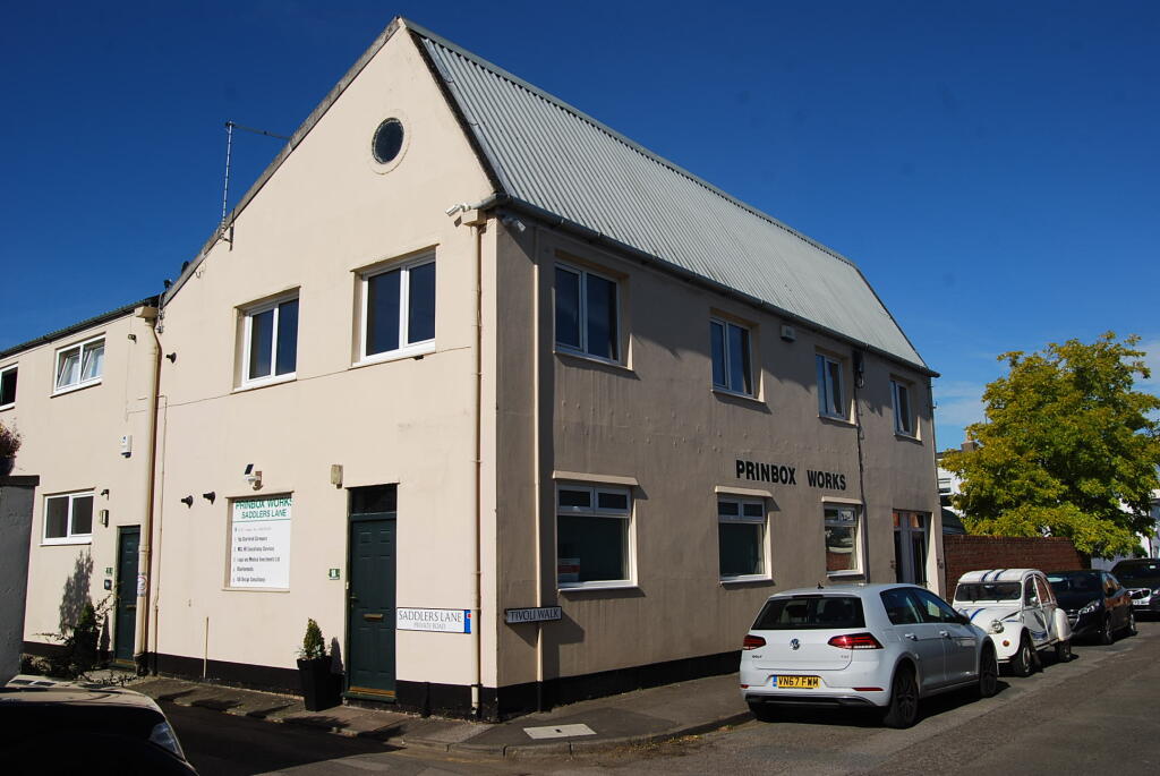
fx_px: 919
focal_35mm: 28
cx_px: 580
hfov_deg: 64.5
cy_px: 388
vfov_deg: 45.8
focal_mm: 19
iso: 100
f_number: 9
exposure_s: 1/320
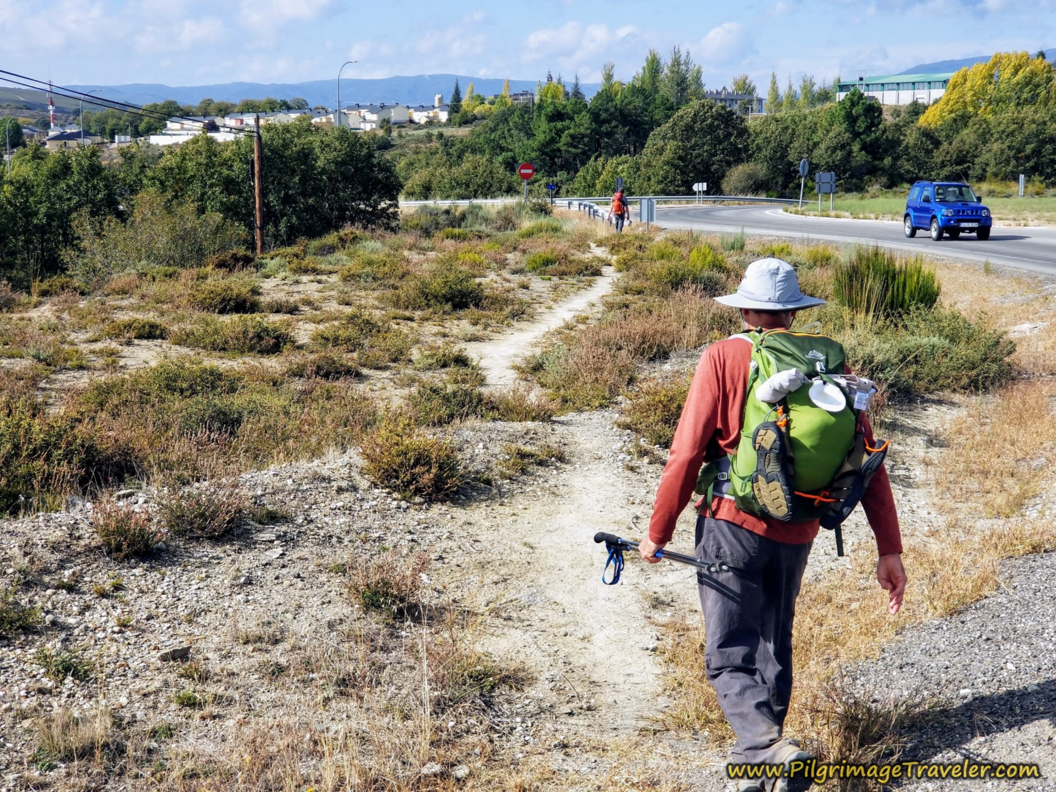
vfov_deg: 28.0
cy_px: 396
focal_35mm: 52
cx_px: 528
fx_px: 1586
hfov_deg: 36.8
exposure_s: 1/630
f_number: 2.4
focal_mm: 6
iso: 25
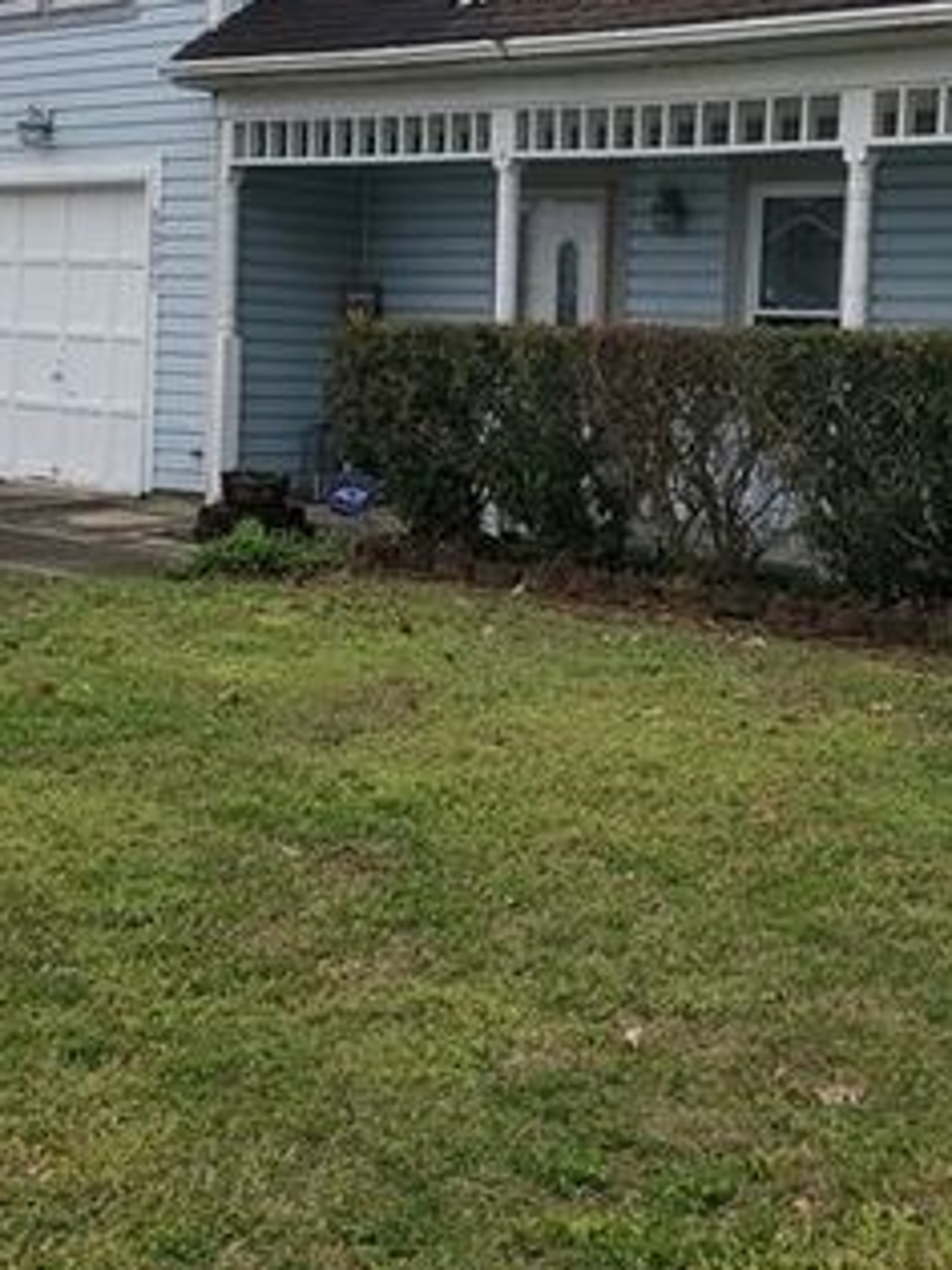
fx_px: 2018
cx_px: 839
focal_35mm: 55
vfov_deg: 34.6
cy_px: 413
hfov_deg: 25.8
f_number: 2.4
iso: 50
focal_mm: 4.3
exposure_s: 1/644
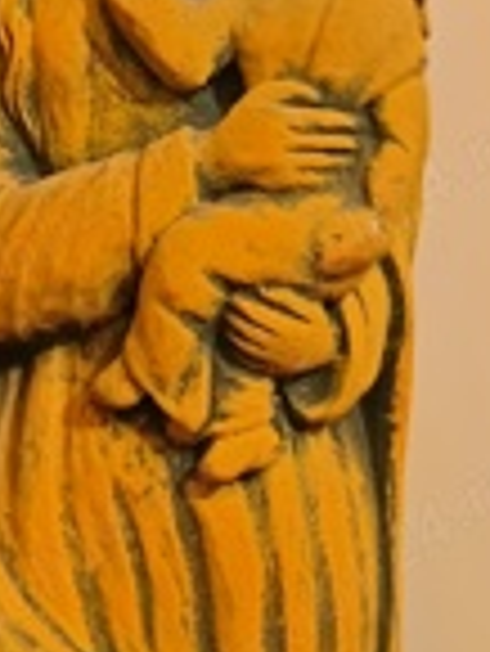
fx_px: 1244
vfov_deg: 27.1
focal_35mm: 66
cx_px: 225
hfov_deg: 22.3
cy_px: -49
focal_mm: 5.31
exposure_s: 1/50
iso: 1016
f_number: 1.7
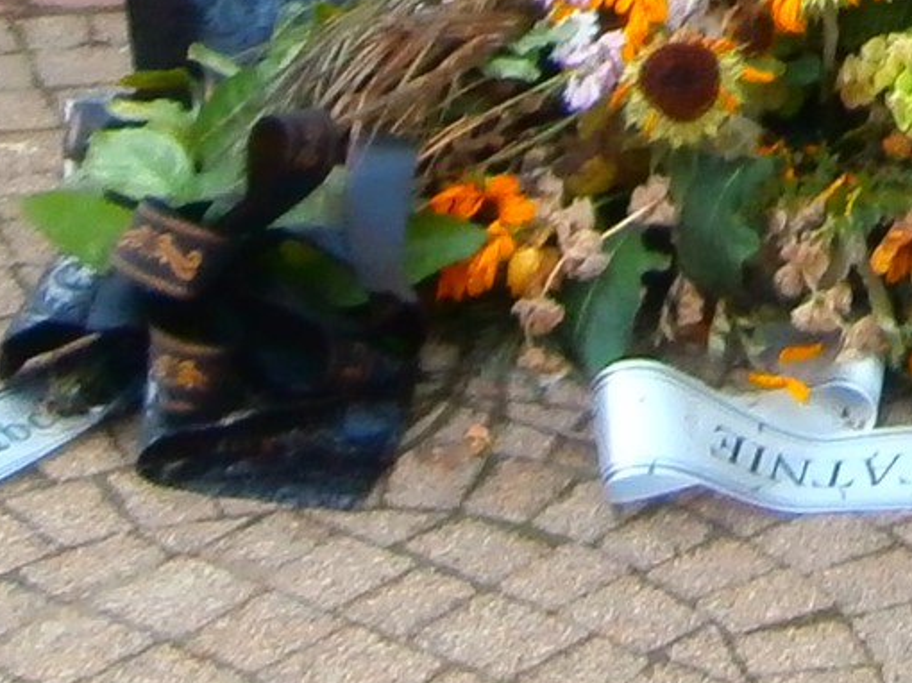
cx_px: 1653
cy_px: -1180
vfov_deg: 9.0
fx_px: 3713
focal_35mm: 141
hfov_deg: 12.7
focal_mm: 4.2
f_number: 3
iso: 100
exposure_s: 1/320
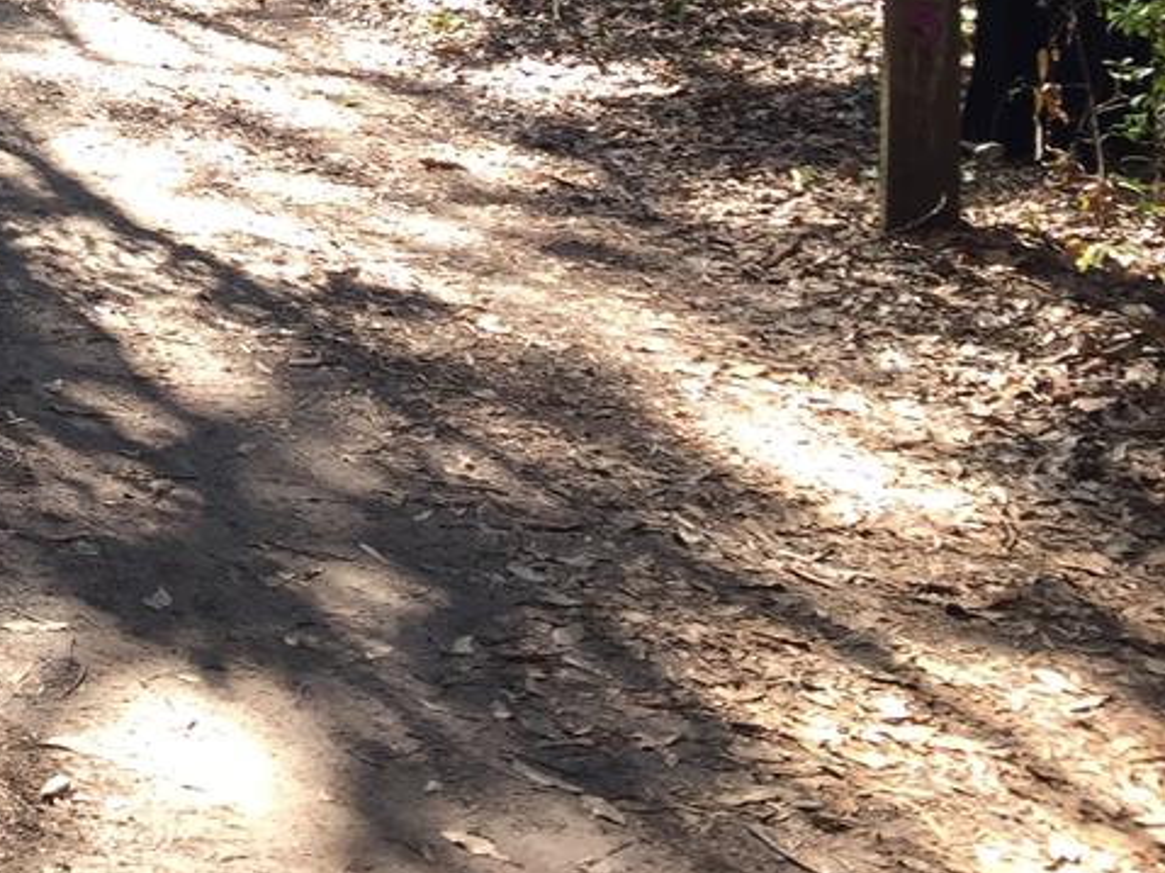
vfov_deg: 17.5
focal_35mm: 79
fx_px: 2658
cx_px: -398
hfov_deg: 21.9
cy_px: -266
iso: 32
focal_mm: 4.15
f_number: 2.2
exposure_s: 1/101
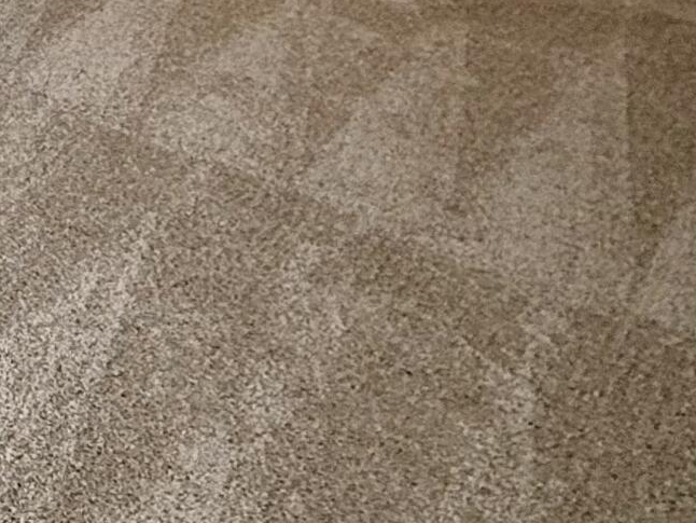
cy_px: -101
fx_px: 1307
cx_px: -436
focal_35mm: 65
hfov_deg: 22.4
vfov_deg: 21.1
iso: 100
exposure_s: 1/99
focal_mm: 2.22
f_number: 2.2
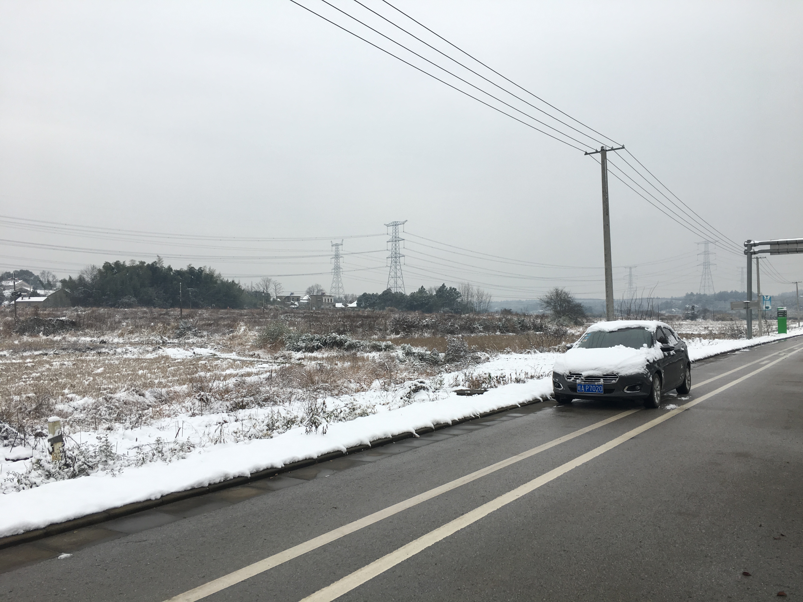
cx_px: 402
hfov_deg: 61.7
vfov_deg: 48.2
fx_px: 673
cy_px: 301
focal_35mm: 29
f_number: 2.2
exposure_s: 1/527
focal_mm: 4.15
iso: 25
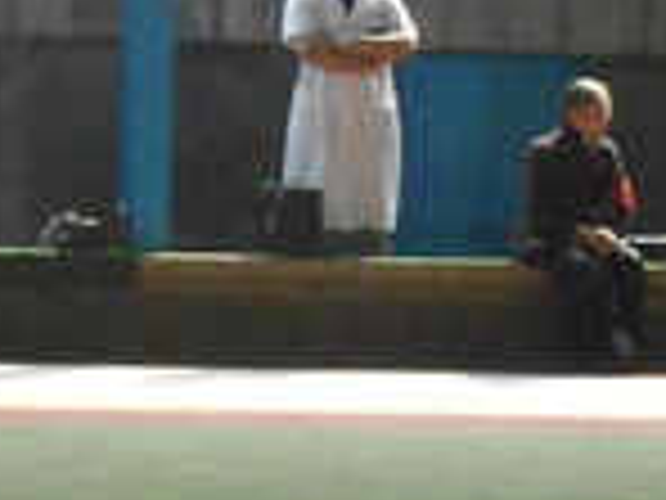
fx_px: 5137
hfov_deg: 7.4
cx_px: -90
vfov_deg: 5.6
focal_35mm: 267
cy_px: 275
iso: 800
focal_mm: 11.6
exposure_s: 1/500
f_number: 5.3
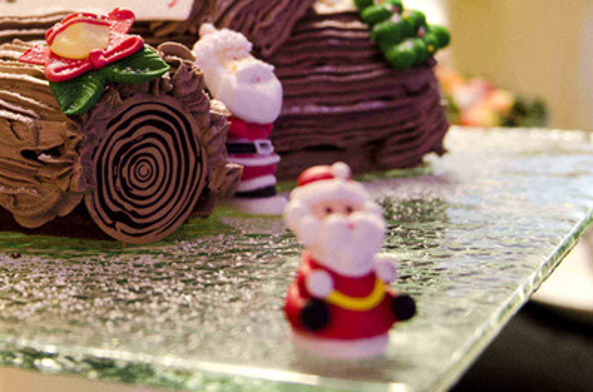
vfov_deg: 13.7
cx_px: 62
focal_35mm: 98
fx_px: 1613
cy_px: 22
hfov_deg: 20.4
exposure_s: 1/40
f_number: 2.8
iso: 640
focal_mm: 29
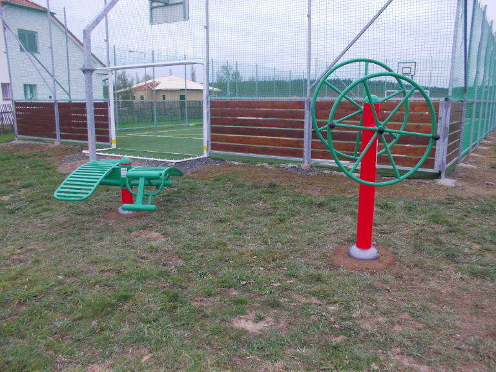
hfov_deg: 61.7
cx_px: 248
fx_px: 416
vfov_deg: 48.2
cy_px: 186
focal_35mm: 29
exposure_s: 1/250
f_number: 3.3
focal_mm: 4.1
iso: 80
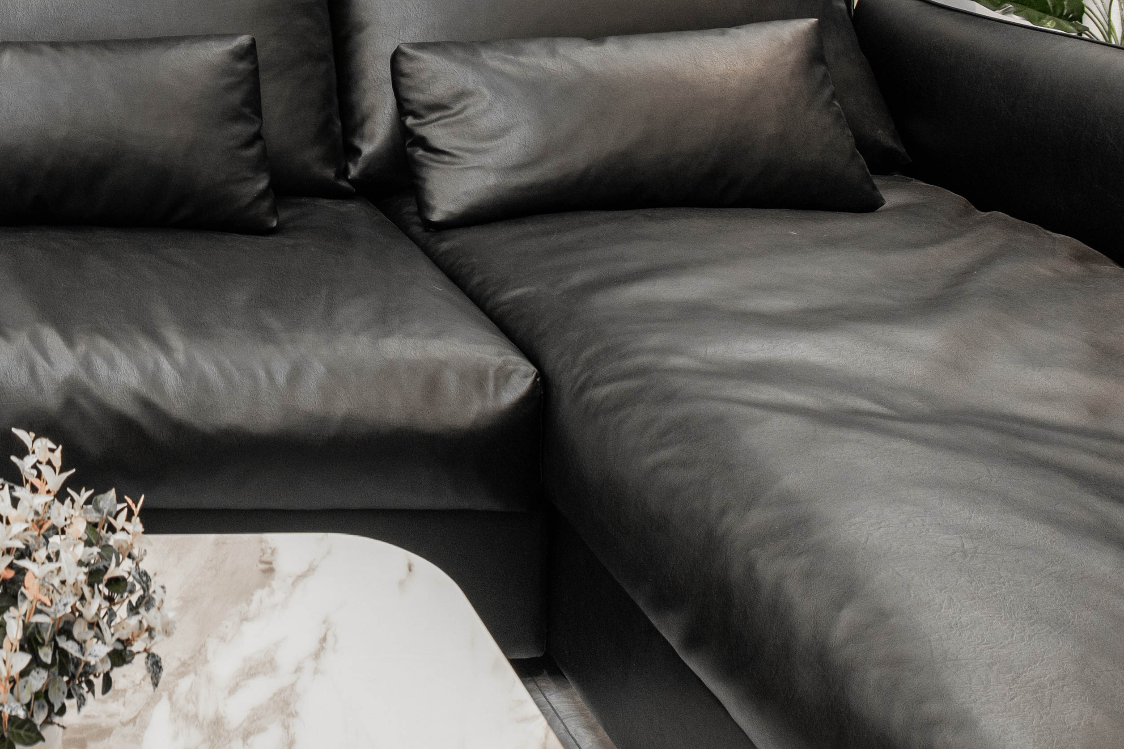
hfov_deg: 37.4
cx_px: -42
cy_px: -160
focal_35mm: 46
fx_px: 1436
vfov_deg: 26.0
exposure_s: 1/5
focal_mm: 14
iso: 100
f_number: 8
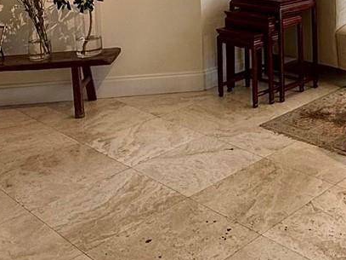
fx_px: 550
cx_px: 356
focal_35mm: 55
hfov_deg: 31.9
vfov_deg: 23.7
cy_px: -70
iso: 100
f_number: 2.2
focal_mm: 2.22
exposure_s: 1/120
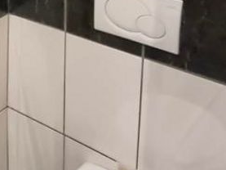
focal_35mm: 48
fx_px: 314
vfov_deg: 23.9
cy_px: -85
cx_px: -87
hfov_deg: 29.4
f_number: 2.2
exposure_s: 1/33
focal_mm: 2.2
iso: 500
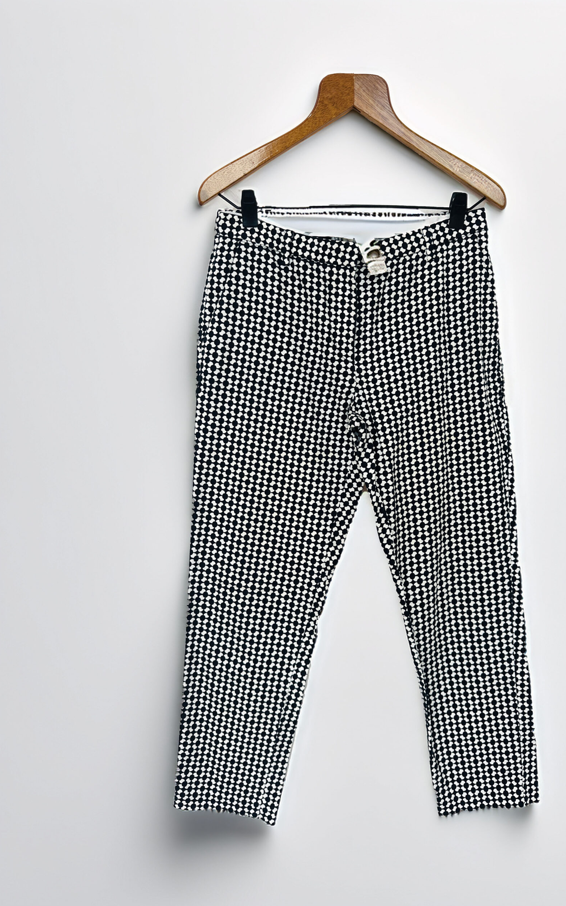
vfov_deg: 70.4
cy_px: 456
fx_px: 642
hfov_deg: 47.4
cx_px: 334
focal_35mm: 26
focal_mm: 6.86
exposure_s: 1/390
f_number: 1.78
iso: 80
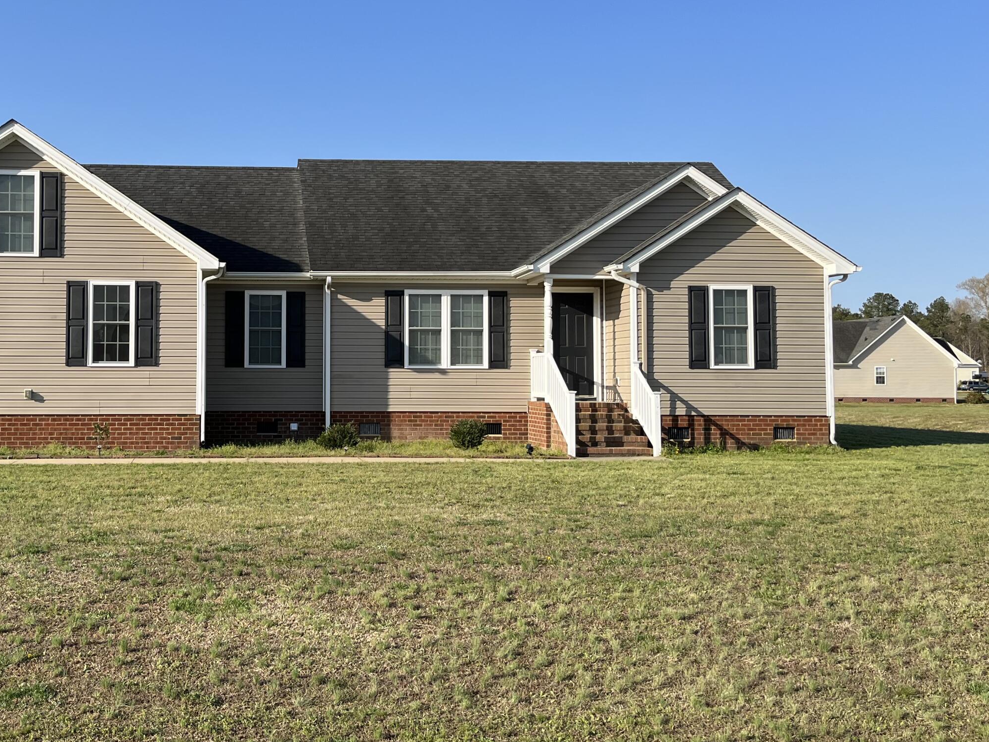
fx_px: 1114
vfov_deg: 36.8
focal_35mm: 39
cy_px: 334
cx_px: 319
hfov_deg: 47.0
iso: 50
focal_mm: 5.1
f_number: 1.6
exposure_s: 1/2755
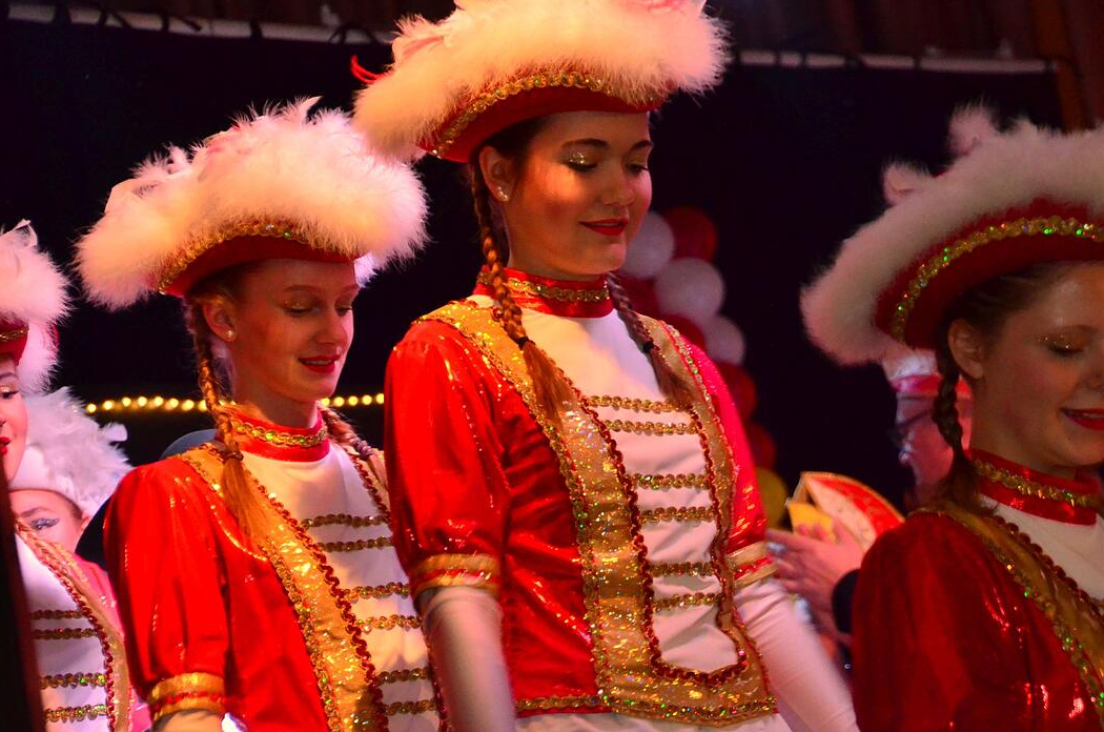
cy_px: 357
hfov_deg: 14.5
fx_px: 4347
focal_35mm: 142
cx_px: 565
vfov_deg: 9.6
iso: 3200
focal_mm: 92
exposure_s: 1/80
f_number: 5.6
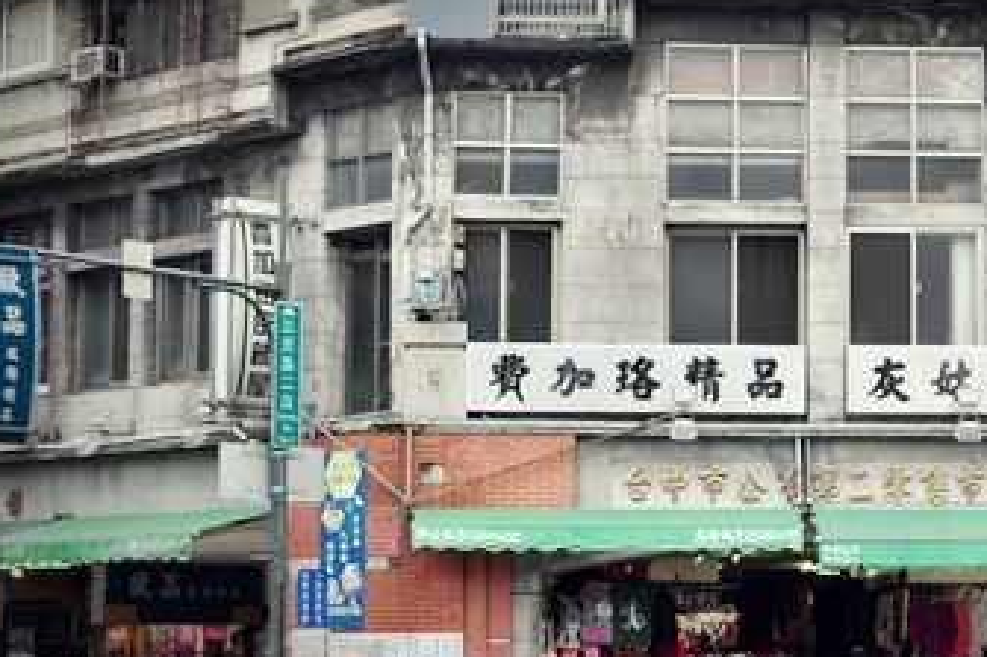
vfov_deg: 14.5
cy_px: 271
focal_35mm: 94
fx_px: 2573
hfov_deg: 21.3
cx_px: 851
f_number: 2.8
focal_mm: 35
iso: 200
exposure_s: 1/500
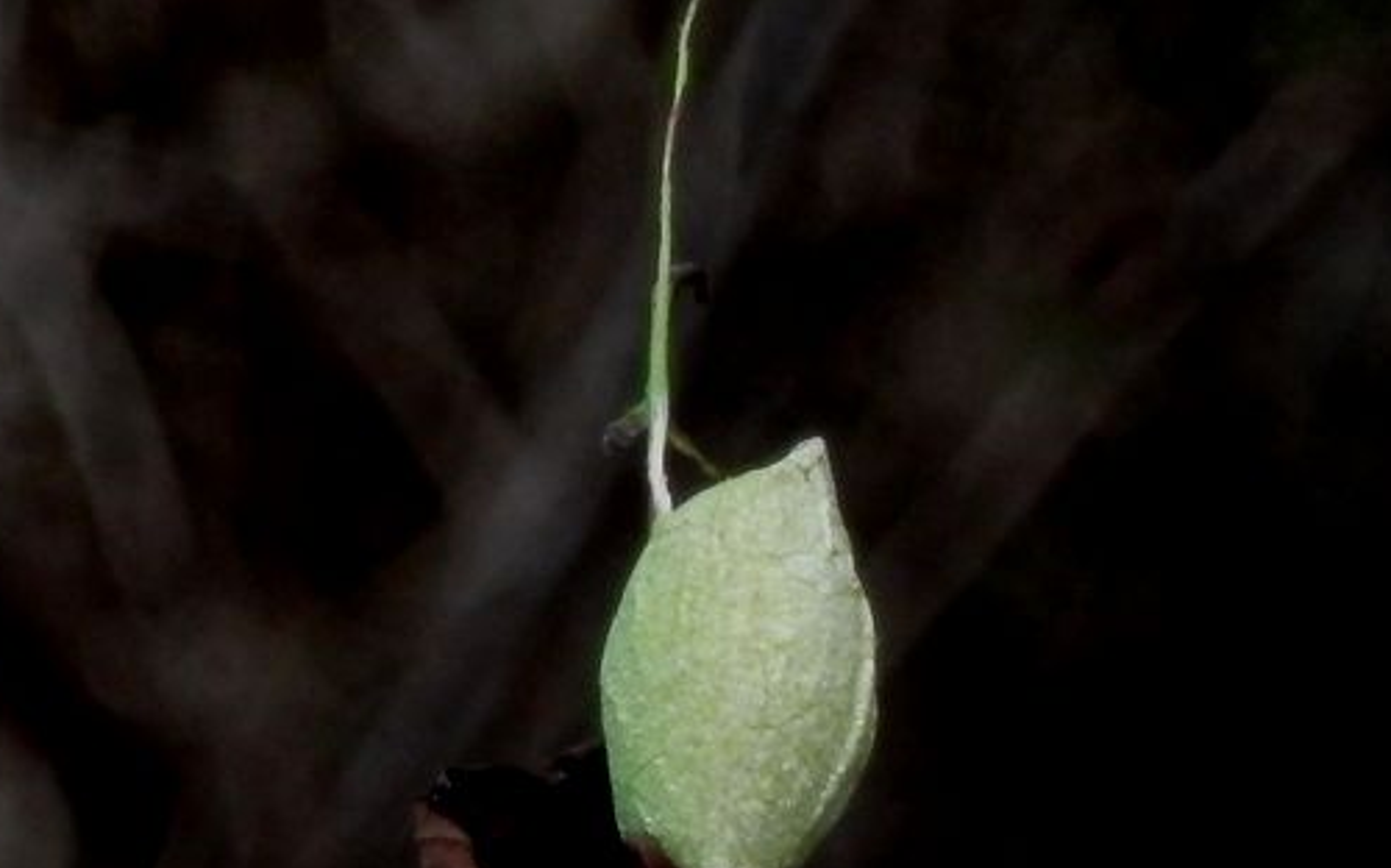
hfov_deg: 2.5
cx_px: 1027
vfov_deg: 1.5
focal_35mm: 850
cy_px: 252
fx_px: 32208
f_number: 6.9
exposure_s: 1/50
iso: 200
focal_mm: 90
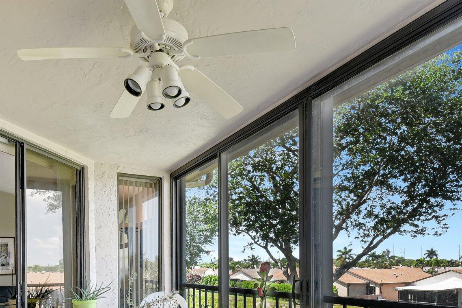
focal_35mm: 27
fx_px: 346
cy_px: 273
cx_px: 187
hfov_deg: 66.8
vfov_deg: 43.9
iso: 640
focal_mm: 10
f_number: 8
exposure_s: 1/30
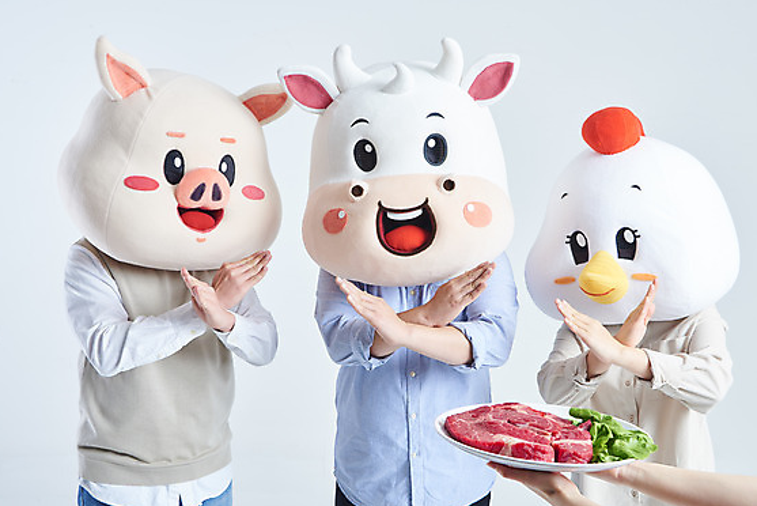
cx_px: 399
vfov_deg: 31.2
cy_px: 271
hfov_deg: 45.4
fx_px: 905
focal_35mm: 43
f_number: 14
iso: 100
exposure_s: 1/125
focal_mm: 40
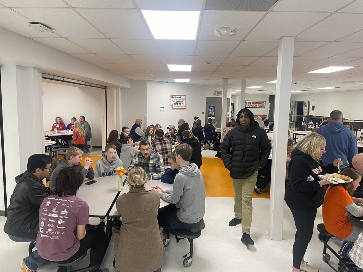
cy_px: 136
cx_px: 182
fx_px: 273
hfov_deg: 67.3
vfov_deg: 53.1
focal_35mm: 26
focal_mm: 4.2
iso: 100
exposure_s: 1/60
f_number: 1.6
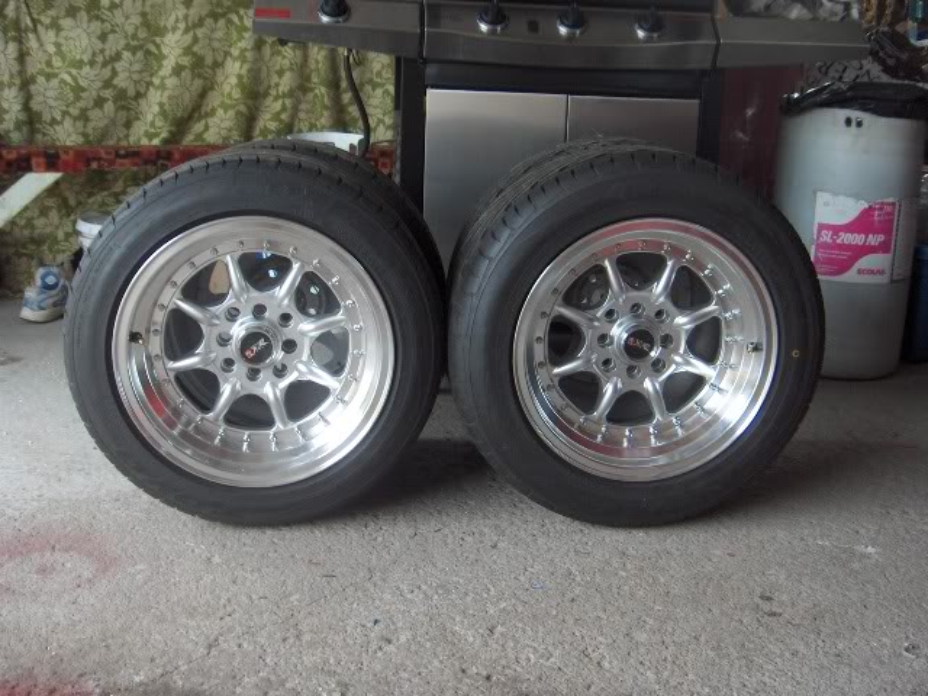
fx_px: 1046
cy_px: 348
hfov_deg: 47.9
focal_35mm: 39
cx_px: 464
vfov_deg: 36.8
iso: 200
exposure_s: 1/74
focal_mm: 8
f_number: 2.8
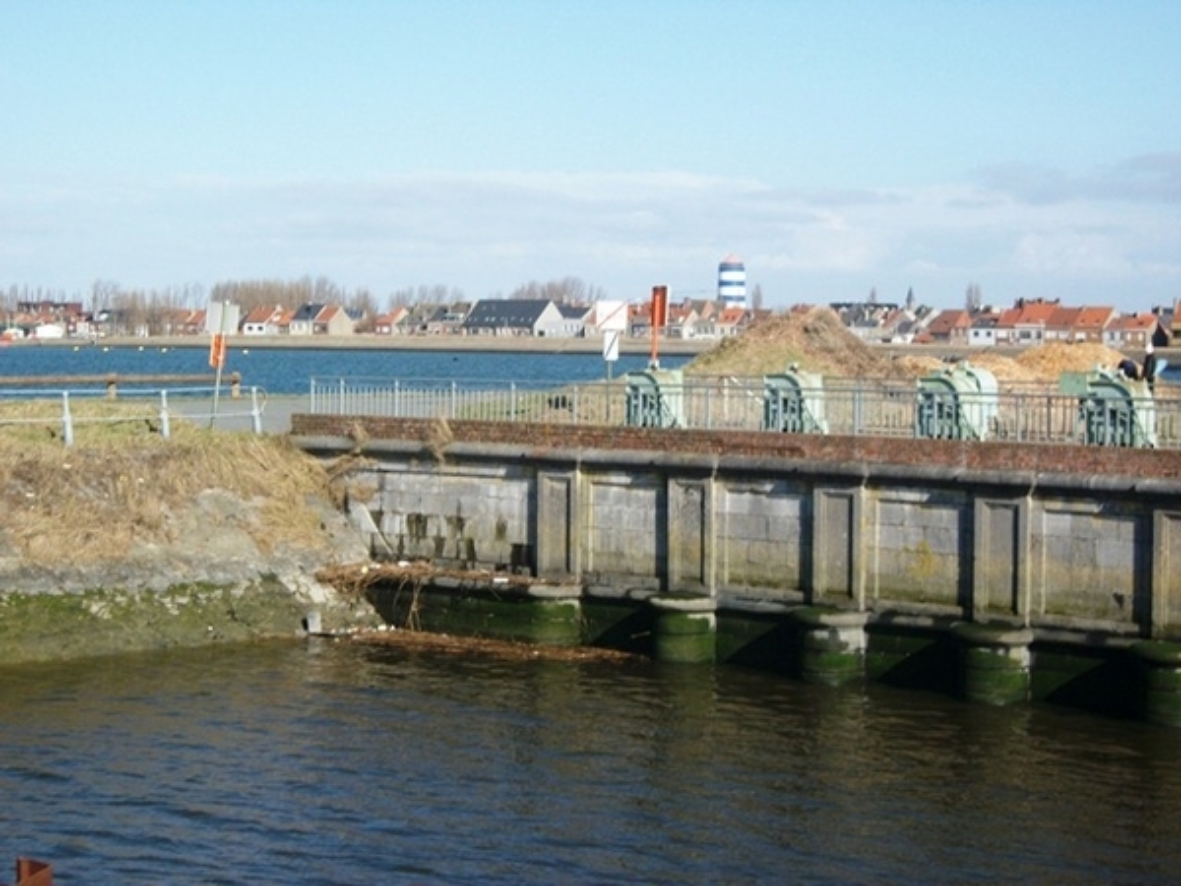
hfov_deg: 25.3
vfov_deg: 19.1
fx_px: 2627
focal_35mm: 77
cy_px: 443
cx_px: 590
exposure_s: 1/80
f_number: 14.1
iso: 80
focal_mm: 13.7
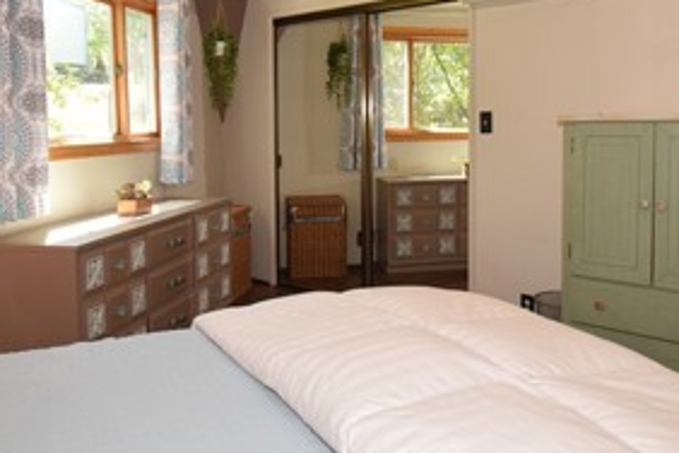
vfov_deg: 38.7
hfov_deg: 55.7
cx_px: 378
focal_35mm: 34
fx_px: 641
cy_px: 175
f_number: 5.6
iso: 640
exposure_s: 1/125
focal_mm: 10
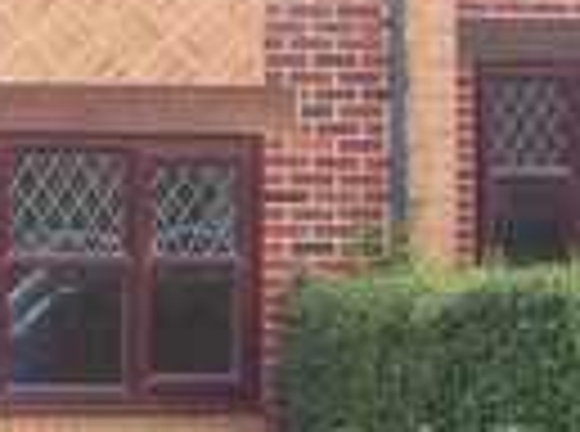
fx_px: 3275
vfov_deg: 7.5
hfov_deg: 10.0
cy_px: -110
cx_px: -67
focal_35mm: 196
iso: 64
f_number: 3.2
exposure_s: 1/125
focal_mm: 5.85
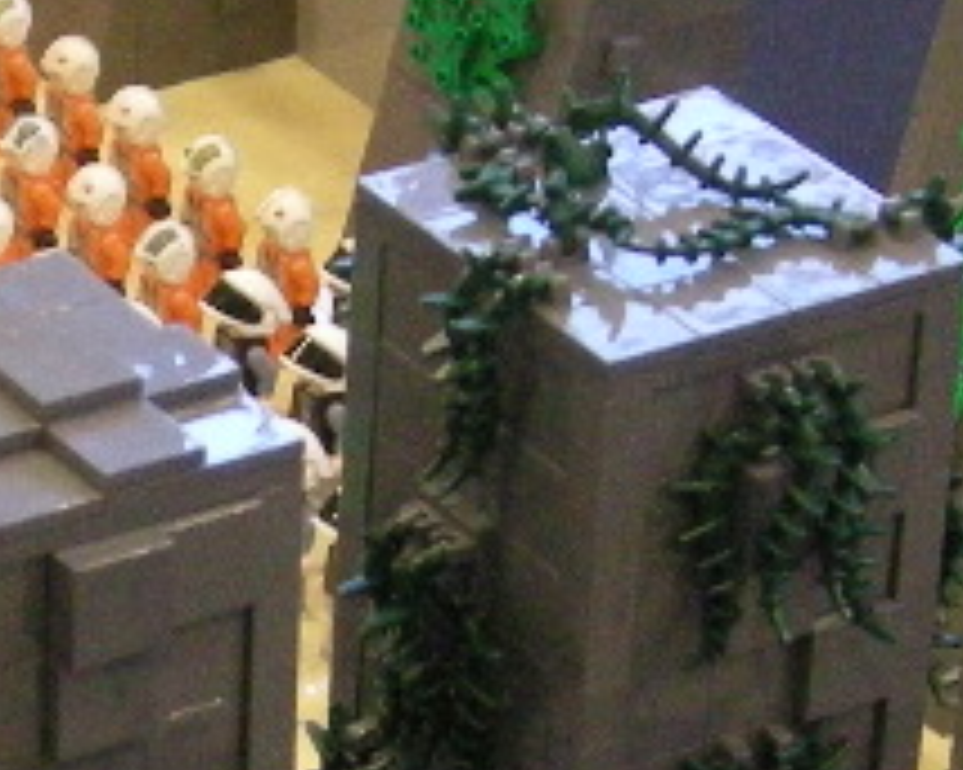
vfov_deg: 7.4
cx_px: 112
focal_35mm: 210
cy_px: 581
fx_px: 5982
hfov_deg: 9.2
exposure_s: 1/18.6
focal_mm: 7.5
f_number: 2.7
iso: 400
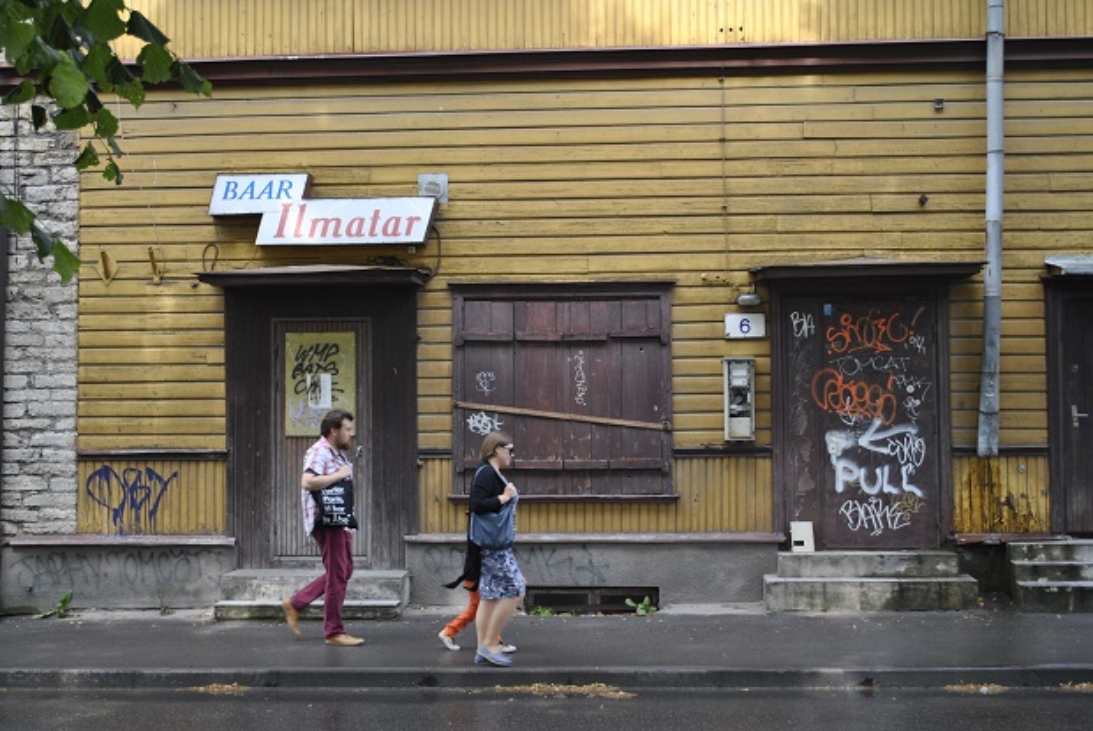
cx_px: 546
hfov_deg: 38.8
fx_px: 1550
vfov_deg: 26.6
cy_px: 366
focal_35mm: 51
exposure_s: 1/125
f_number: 5.6
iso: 140
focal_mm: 34
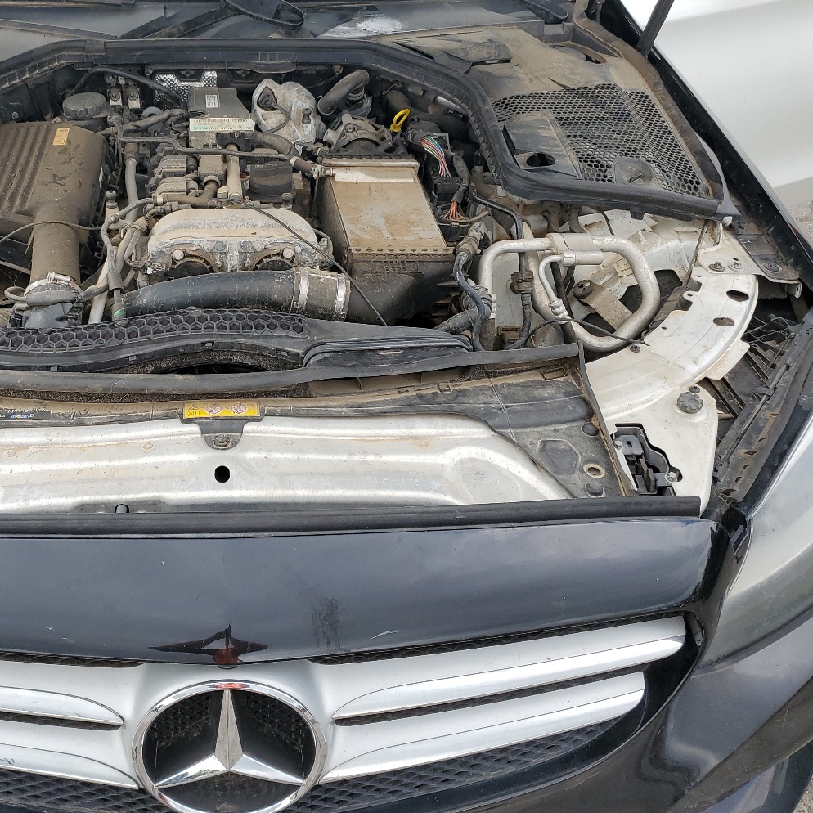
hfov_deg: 44.0
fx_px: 983
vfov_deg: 44.7
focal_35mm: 37
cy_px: 326
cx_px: 244
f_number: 1.5
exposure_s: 1/769
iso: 50
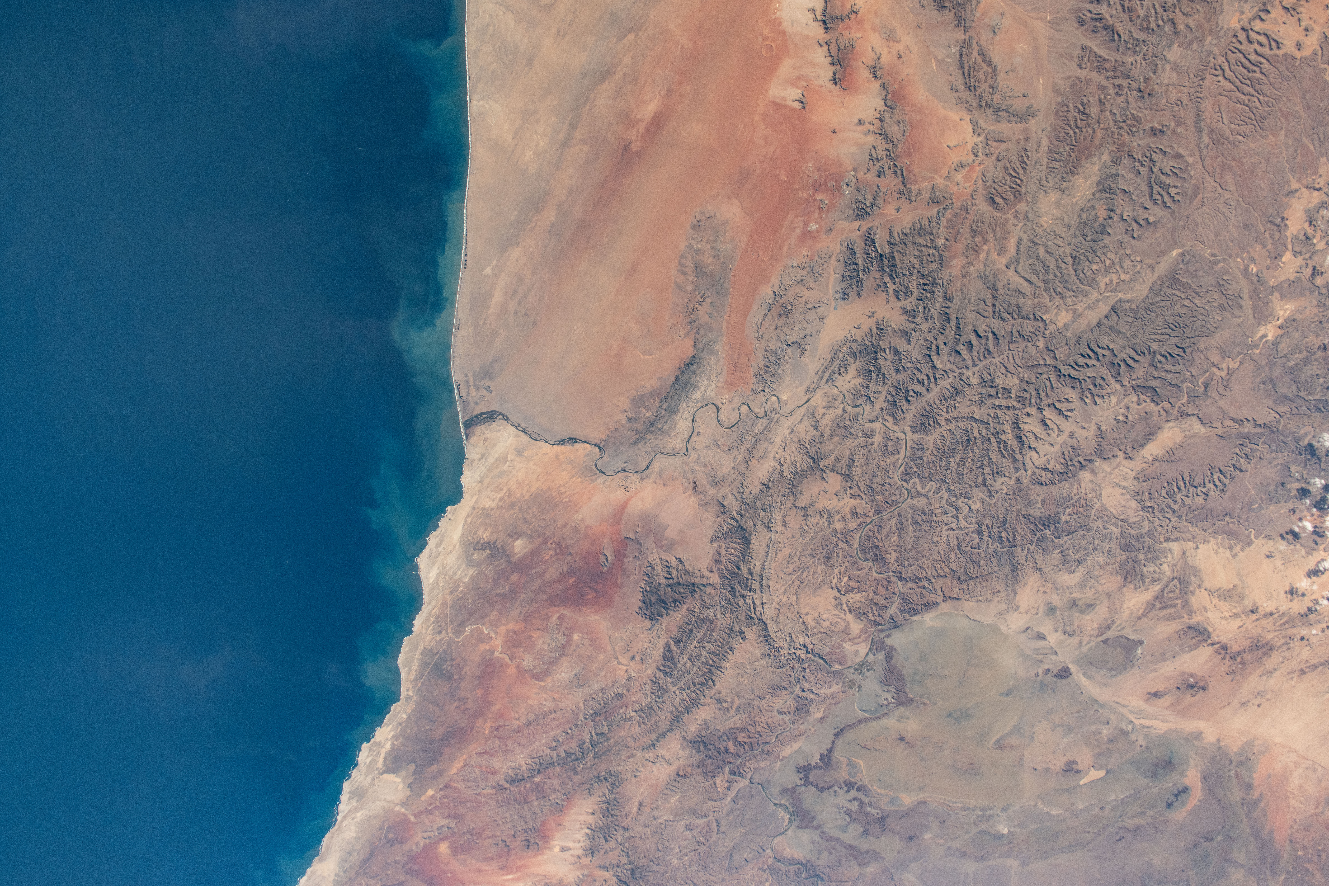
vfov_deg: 23.4
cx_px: 664
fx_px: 2141
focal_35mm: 58
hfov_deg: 34.5
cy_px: 443
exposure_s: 1/2000
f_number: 9
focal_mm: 58
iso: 640
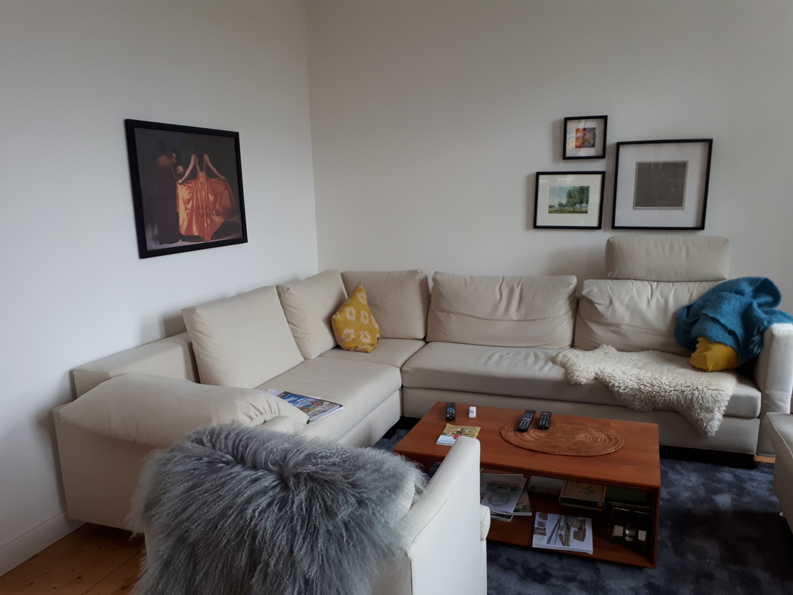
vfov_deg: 51.4
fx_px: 619
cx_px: 396
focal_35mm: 27
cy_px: 298
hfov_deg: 65.3
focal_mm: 3.6
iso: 80
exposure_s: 1/33
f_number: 1.9
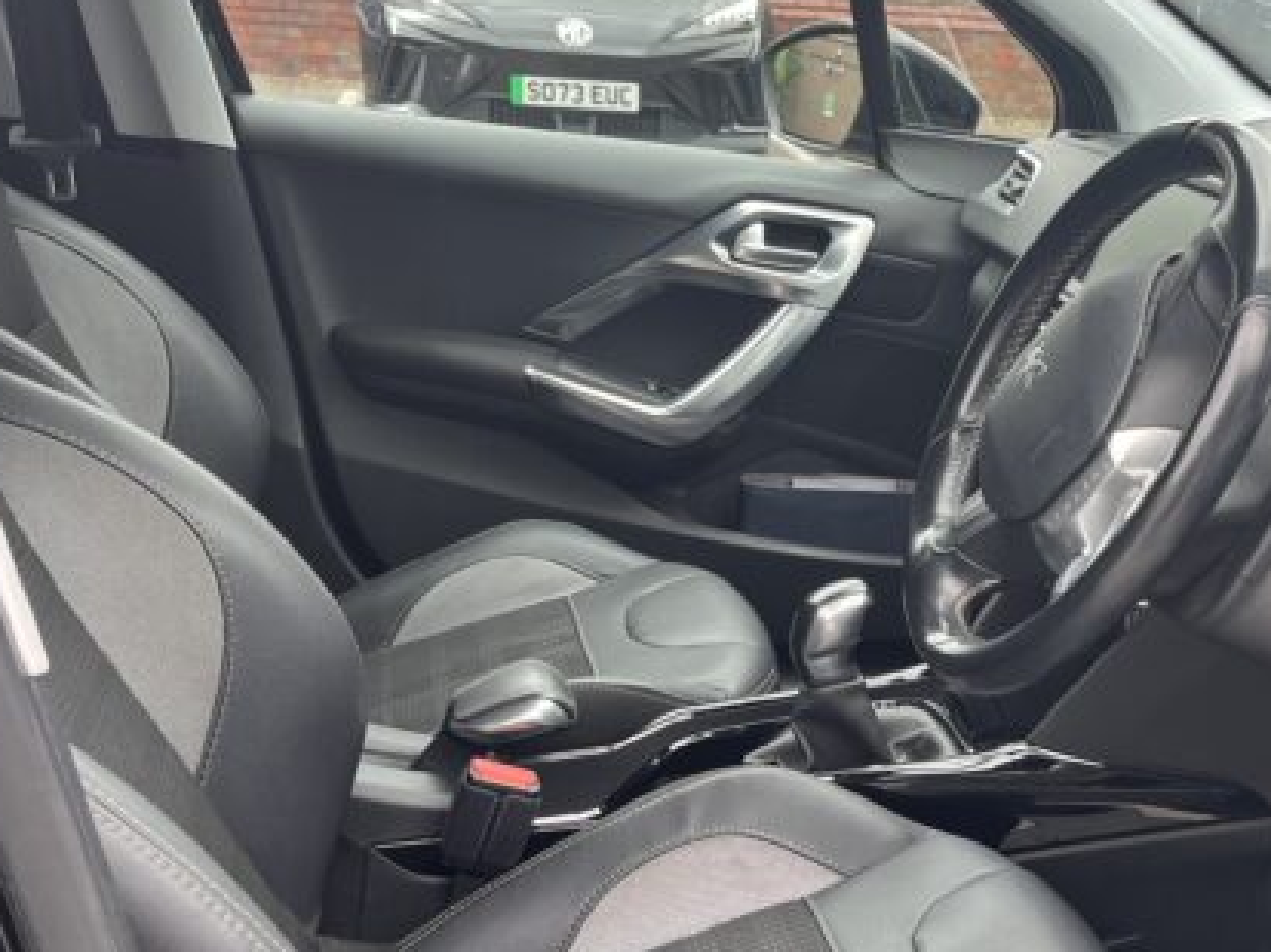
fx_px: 1835
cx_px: 979
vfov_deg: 28.8
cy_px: 653
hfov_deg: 37.1
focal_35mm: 50
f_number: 1.6
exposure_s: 1/138
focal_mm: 5.1
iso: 32
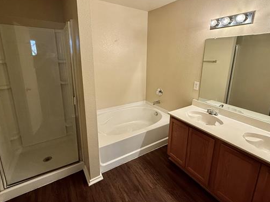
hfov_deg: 87.7
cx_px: 142
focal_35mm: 18
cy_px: 88
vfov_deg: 71.2
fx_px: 140
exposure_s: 1/60
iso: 200
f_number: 2.2
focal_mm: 2.22
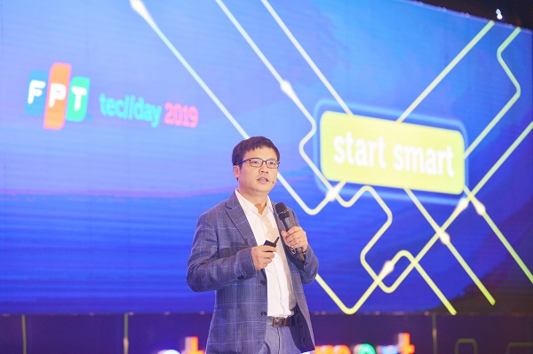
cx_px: 266
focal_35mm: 140
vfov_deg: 9.8
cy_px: 177
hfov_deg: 14.7
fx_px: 2071
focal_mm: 140
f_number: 4
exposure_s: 1/200
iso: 640
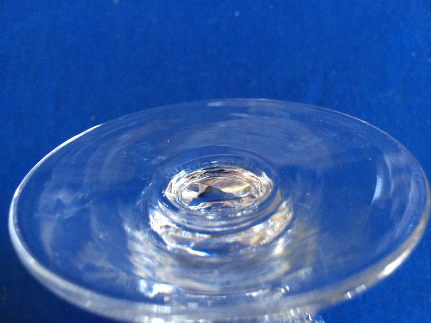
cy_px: 162
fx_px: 374
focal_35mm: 30
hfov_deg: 60.0
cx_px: 216
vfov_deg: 46.8
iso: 100
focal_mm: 4.12
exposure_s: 1/30
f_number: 2.2
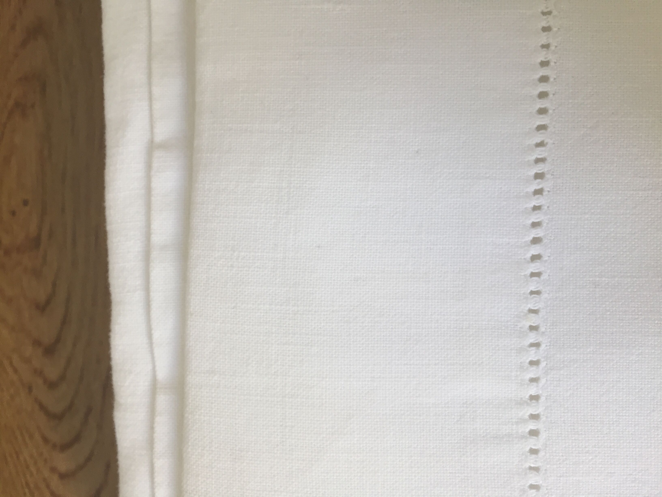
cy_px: 248
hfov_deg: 61.7
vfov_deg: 48.2
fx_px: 555
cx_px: 331
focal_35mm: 29
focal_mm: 4.15
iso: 32
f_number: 2.2
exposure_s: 1/33
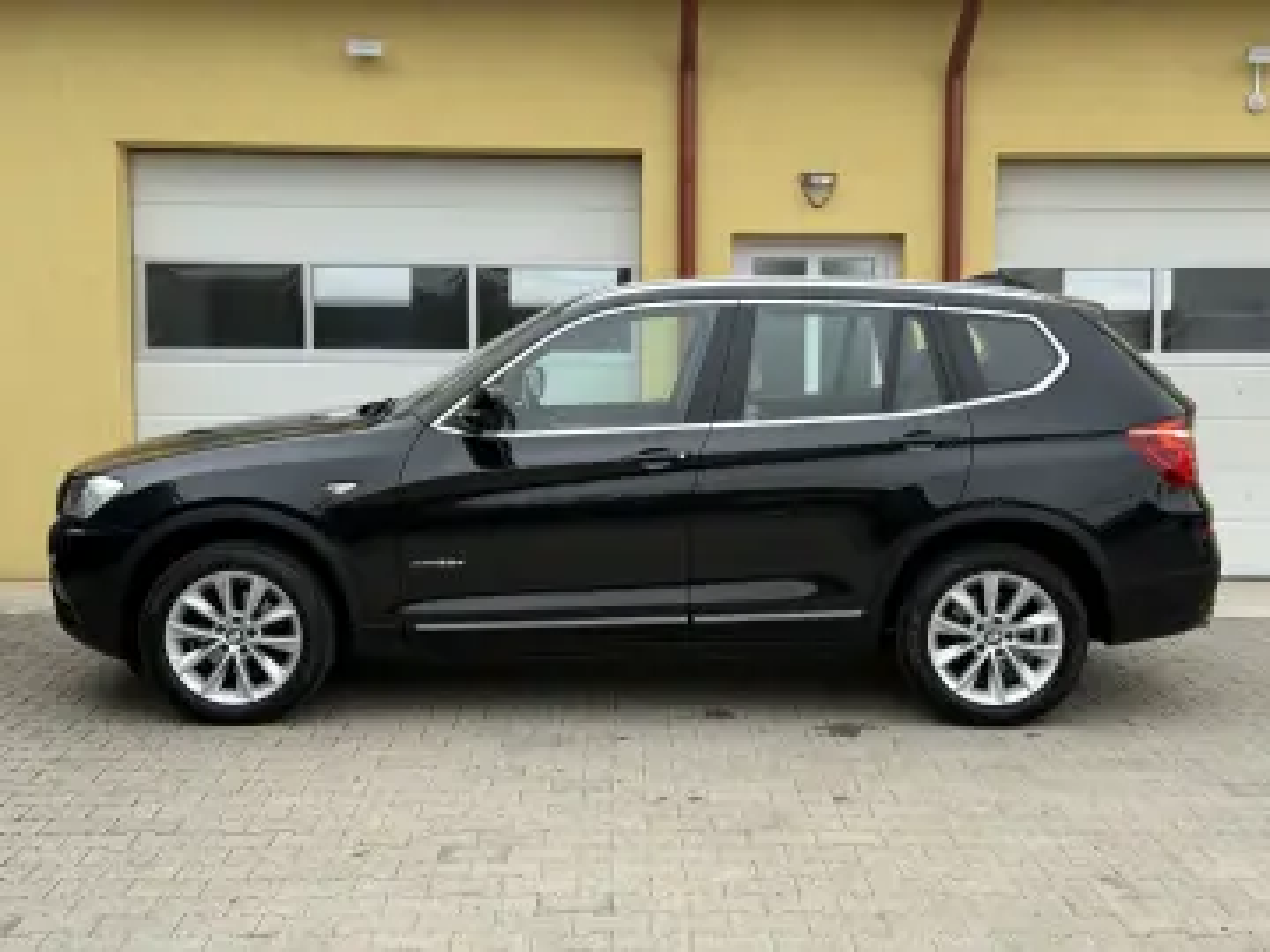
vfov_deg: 30.3
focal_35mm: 48
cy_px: 476
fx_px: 1761
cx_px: 635
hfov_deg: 39.7
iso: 80
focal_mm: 6.76
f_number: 1.78
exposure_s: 1/1085
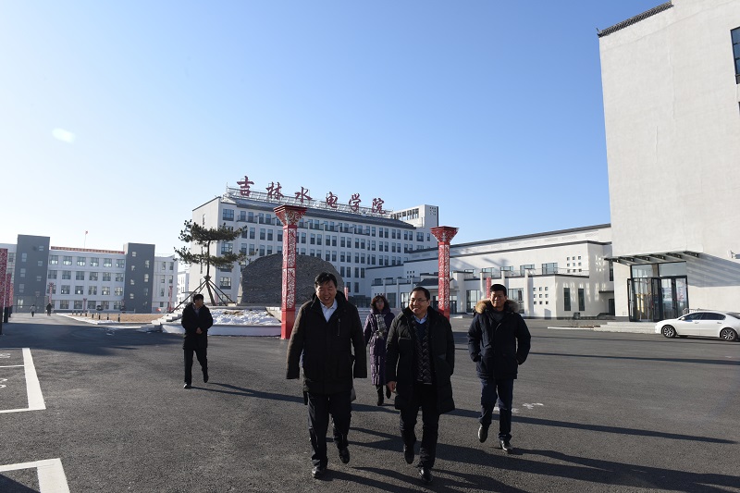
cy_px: 246
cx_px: 370
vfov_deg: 53.1
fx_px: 493
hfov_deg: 73.8
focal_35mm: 24
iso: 500
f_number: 11
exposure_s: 1/500
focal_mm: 24
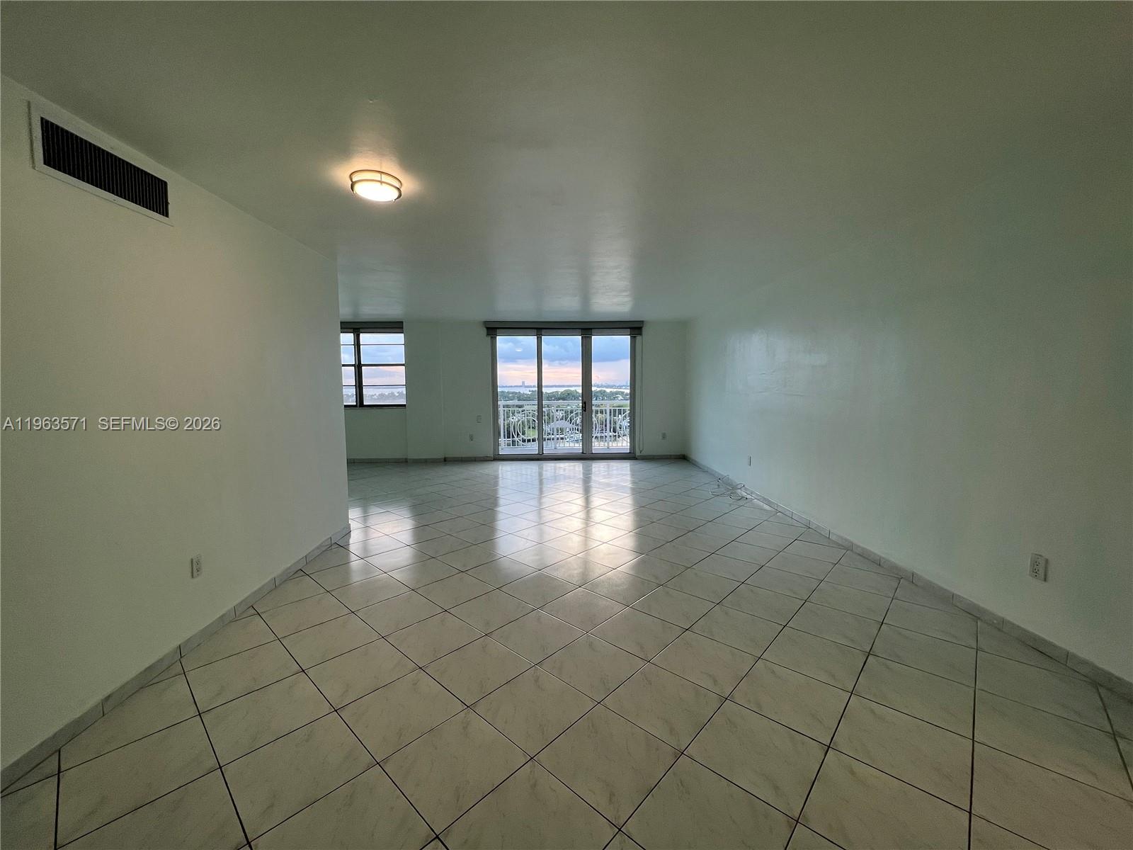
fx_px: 425
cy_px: 425
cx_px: 566
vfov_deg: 89.9
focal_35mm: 13
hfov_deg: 106.2
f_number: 1.8
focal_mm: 1.57
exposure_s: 1/120
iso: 32
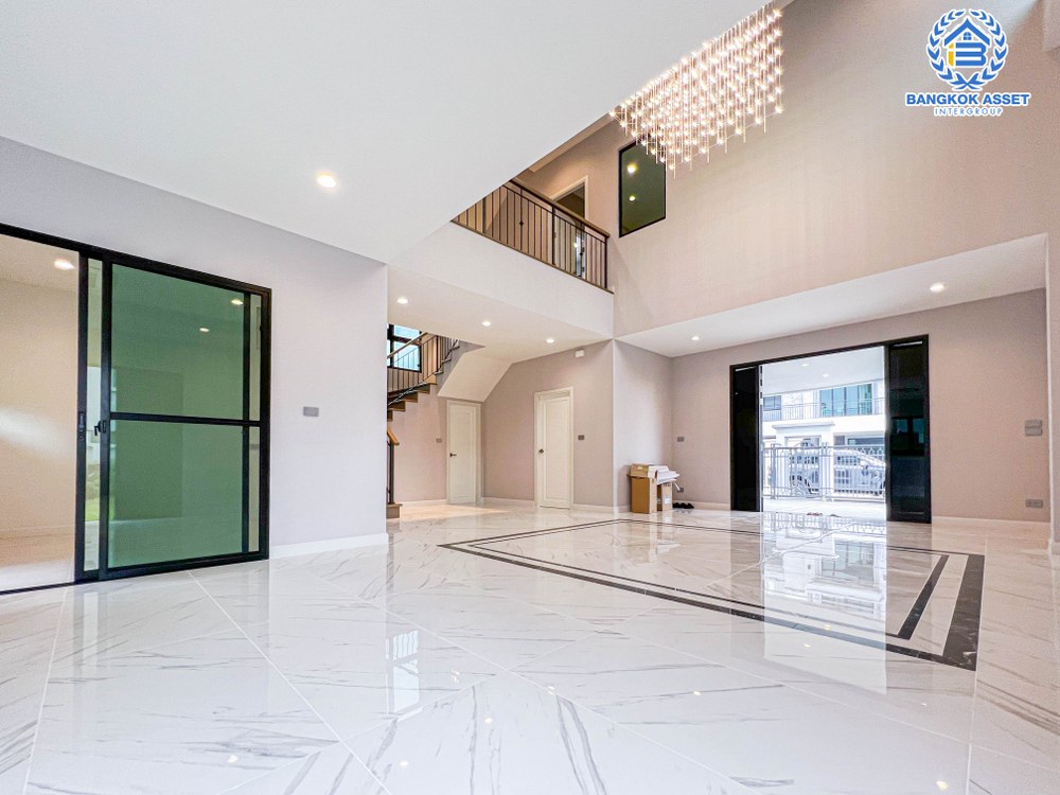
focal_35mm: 13
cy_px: 398
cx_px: 530
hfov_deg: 106.2
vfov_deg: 89.9
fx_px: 398
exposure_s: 1/100
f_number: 1.8
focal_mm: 1.57
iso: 160
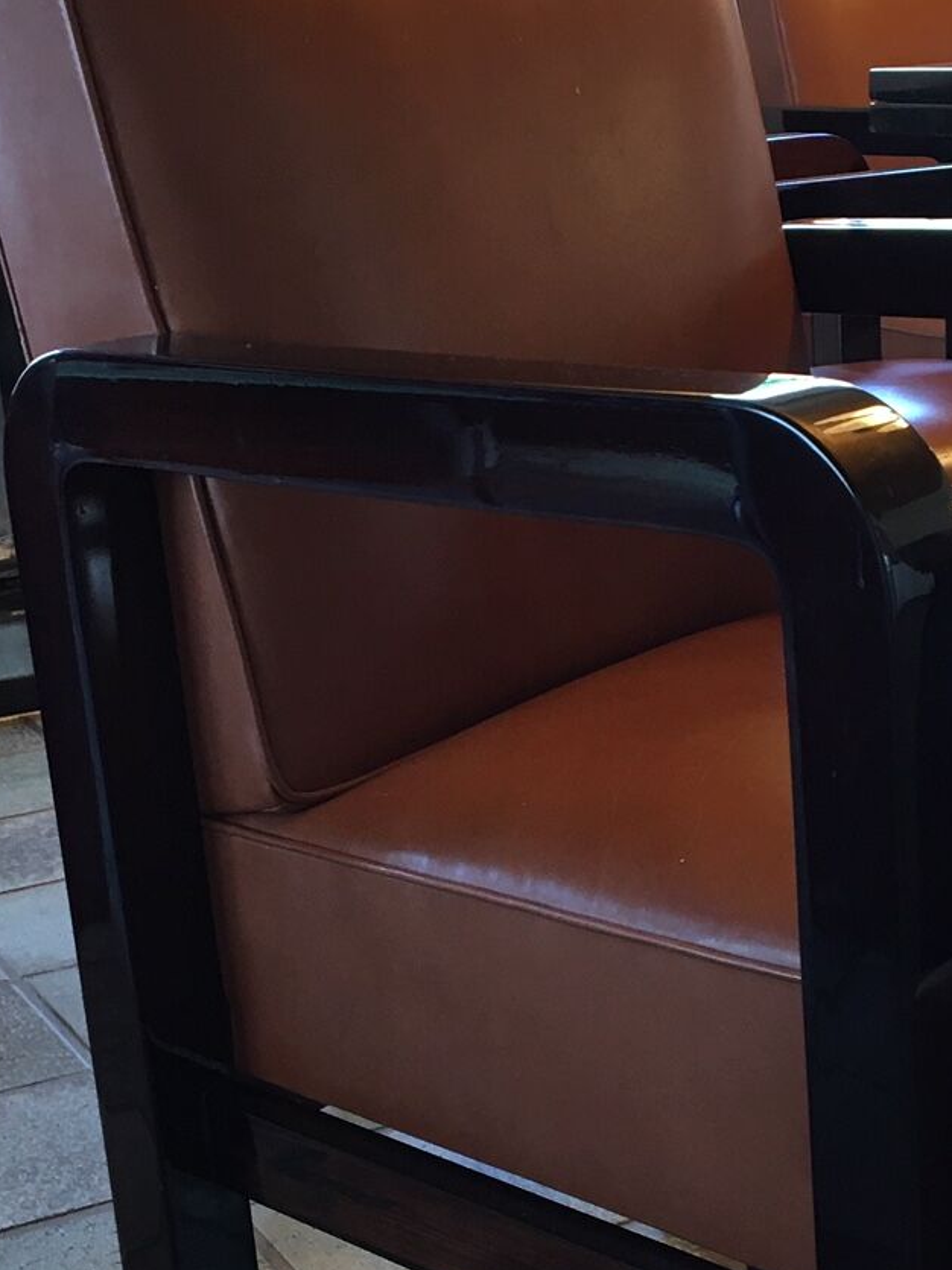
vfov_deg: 27.7
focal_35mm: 70
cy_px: 802
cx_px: 674
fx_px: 2567
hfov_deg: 20.9
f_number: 2.2
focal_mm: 4.15
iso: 100
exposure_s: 1/33
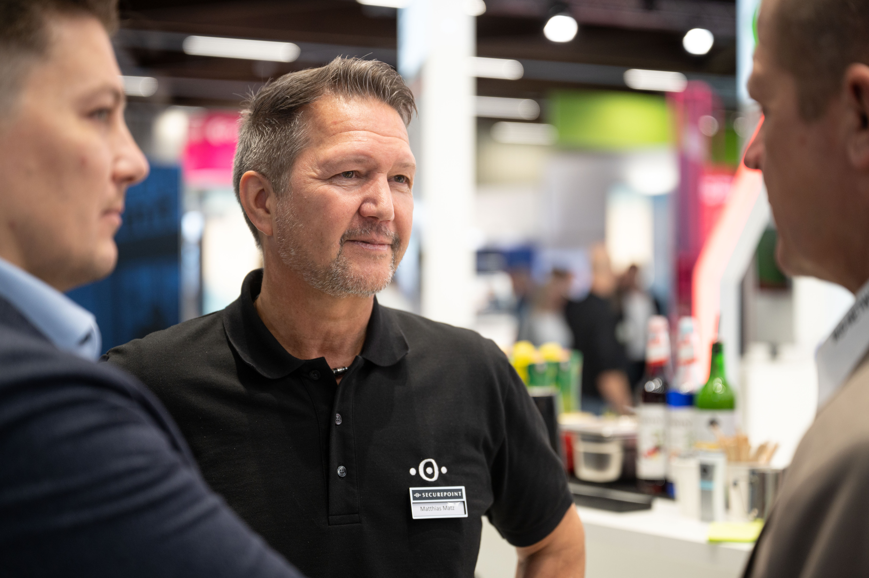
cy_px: 289
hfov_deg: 28.9
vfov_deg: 19.4
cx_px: 434
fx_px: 1689
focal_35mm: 70
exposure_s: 1/200
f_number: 2.8
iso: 640
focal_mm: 70
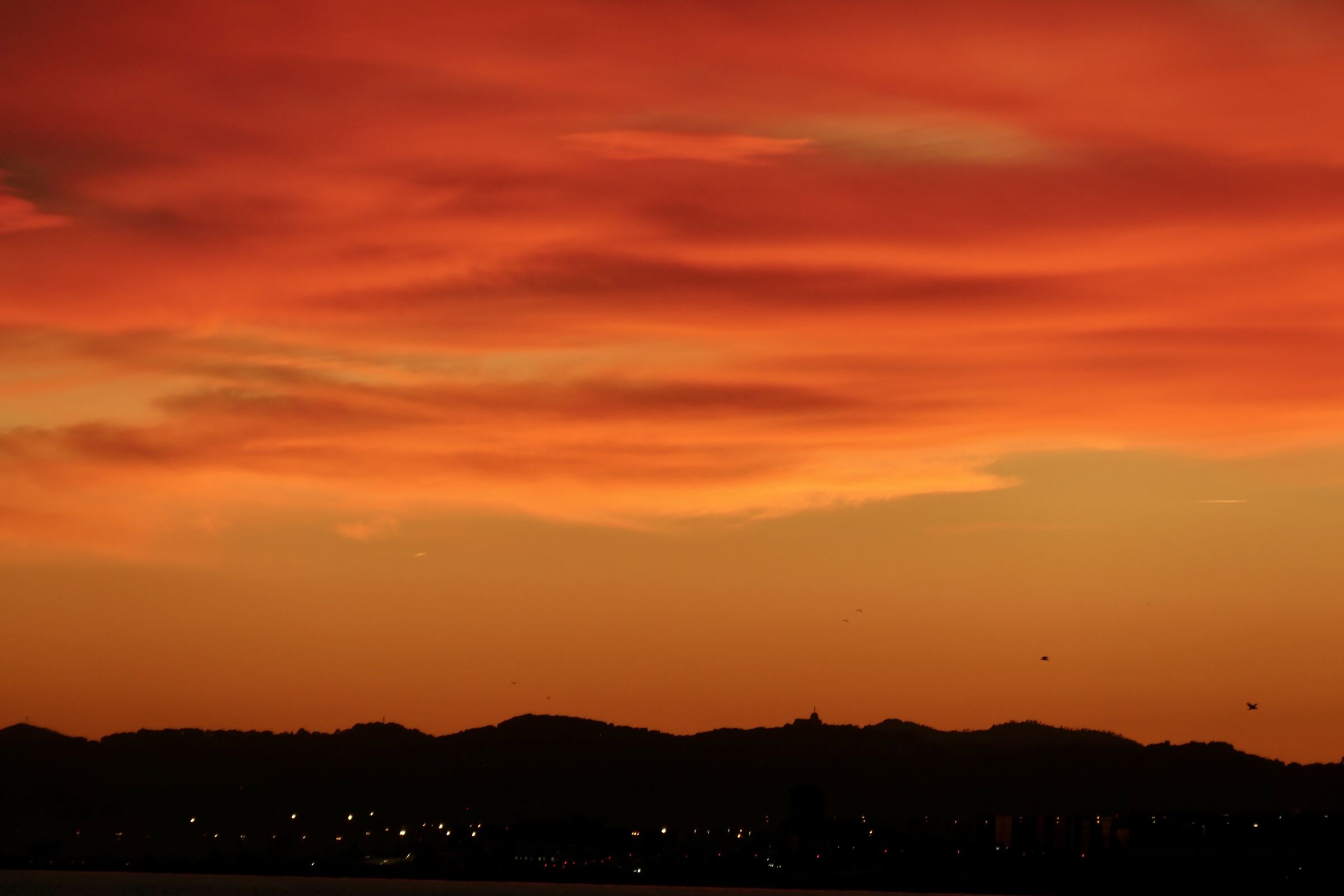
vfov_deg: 3.9
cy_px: 448
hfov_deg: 5.8
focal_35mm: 355
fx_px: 13252
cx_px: 672
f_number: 8
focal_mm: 130.2
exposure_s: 1/100
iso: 200
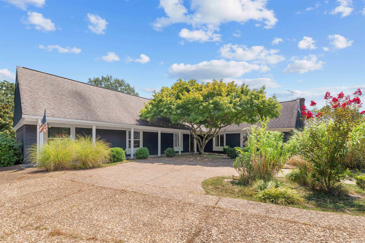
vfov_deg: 81.2
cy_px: 122
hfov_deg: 104.3
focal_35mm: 14
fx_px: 142
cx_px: 182
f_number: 10
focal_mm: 14
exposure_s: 1/40
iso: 100
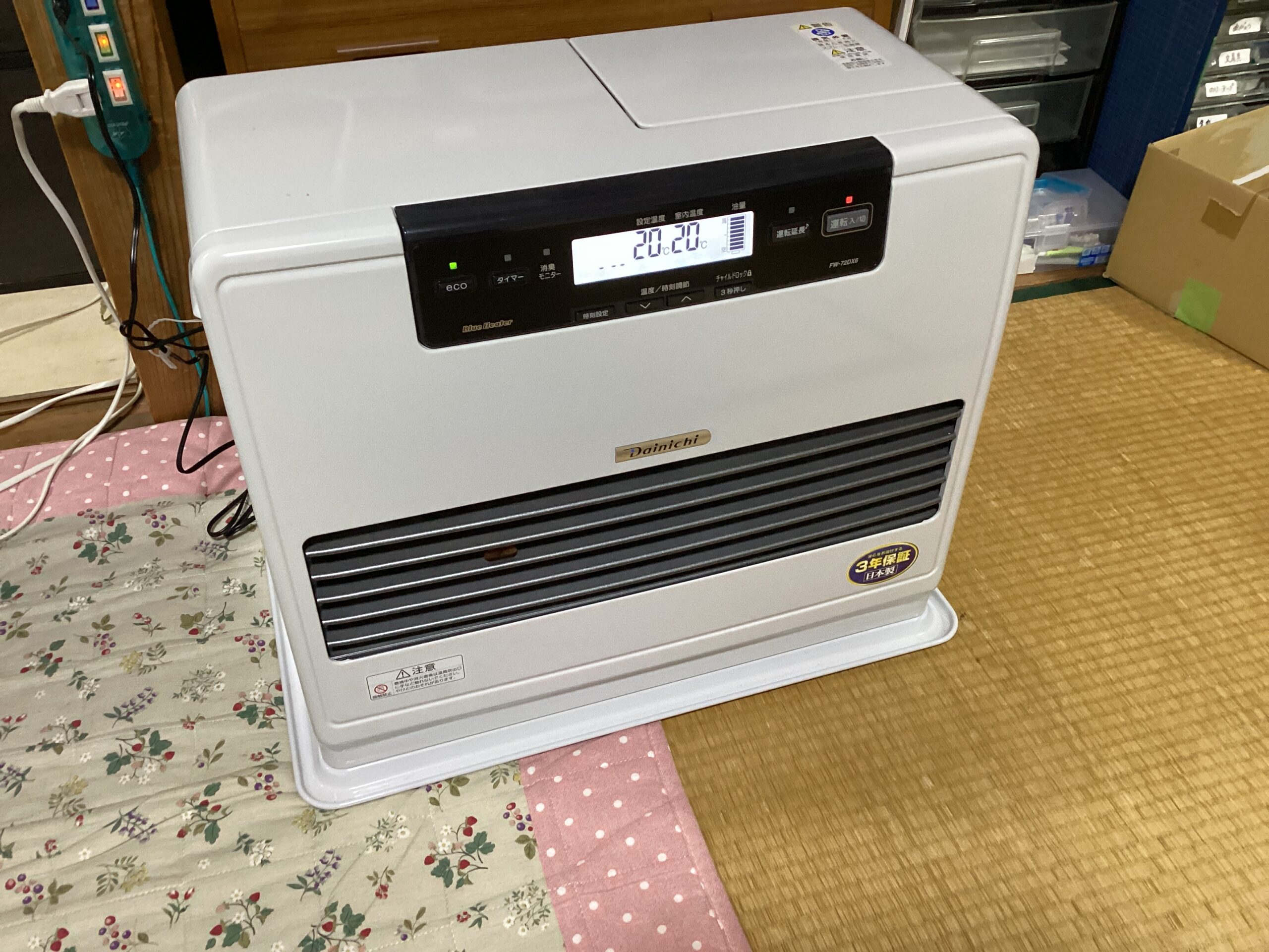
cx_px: 634
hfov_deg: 58.4
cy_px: 476
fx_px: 1136
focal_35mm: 31
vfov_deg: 45.4
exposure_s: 1/50
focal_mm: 3.3
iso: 320
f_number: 2.4
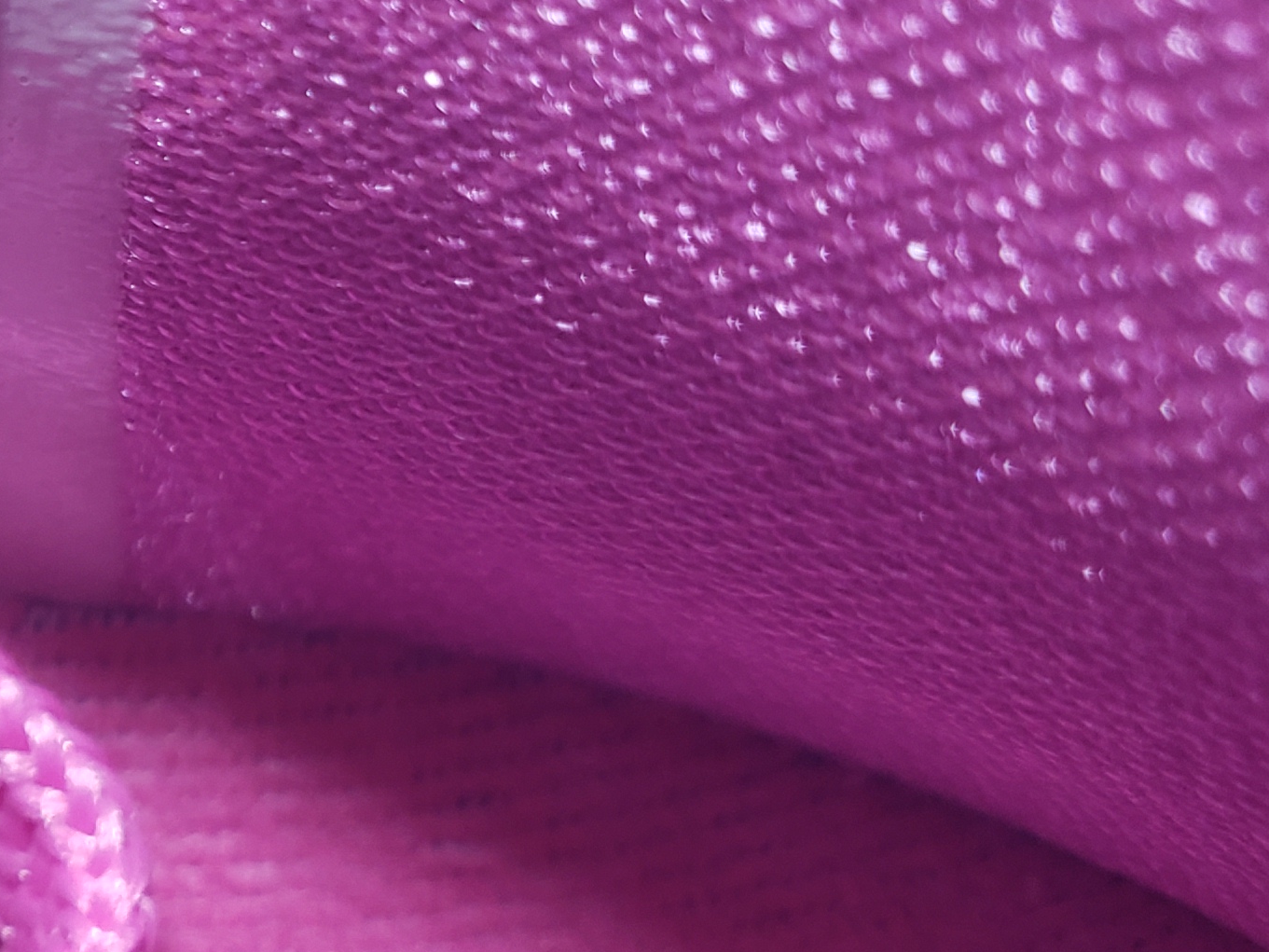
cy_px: 470
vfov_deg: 19.1
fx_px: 2823
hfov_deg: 22.6
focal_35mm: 77
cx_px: -394
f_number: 2.4
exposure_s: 1/50
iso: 64
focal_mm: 4.3
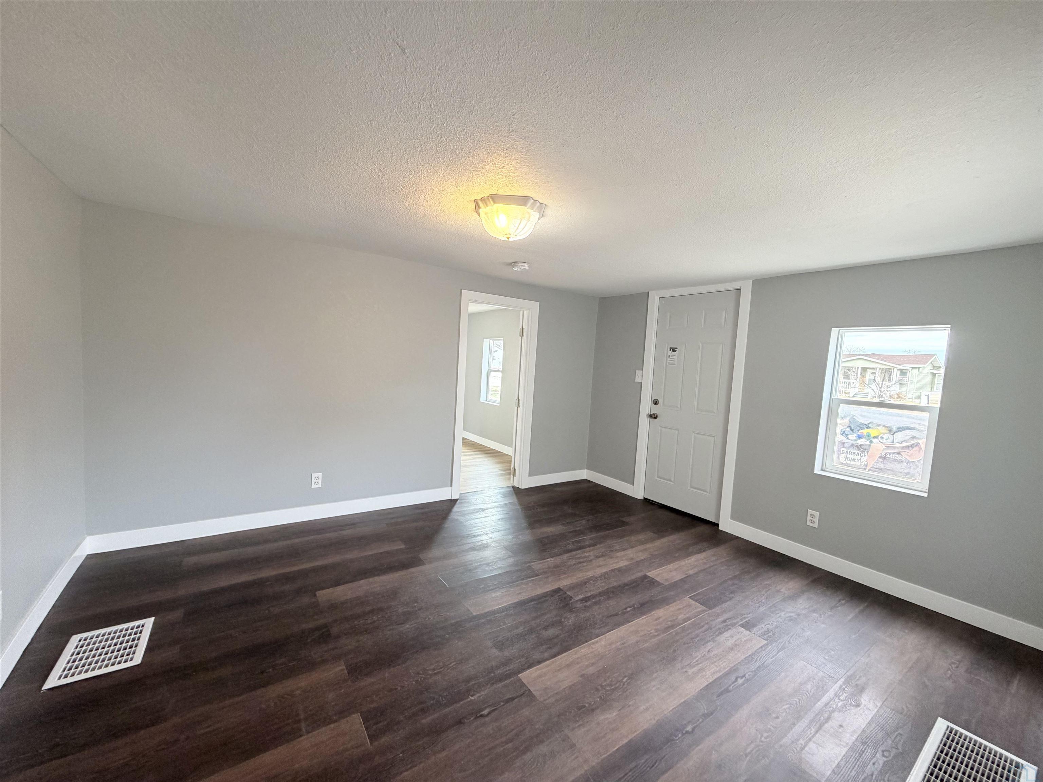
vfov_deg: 85.7
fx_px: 422
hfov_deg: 102.1
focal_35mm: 14
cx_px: 522
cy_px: 391
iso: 200
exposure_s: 1/60
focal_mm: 2.22
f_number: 2.2
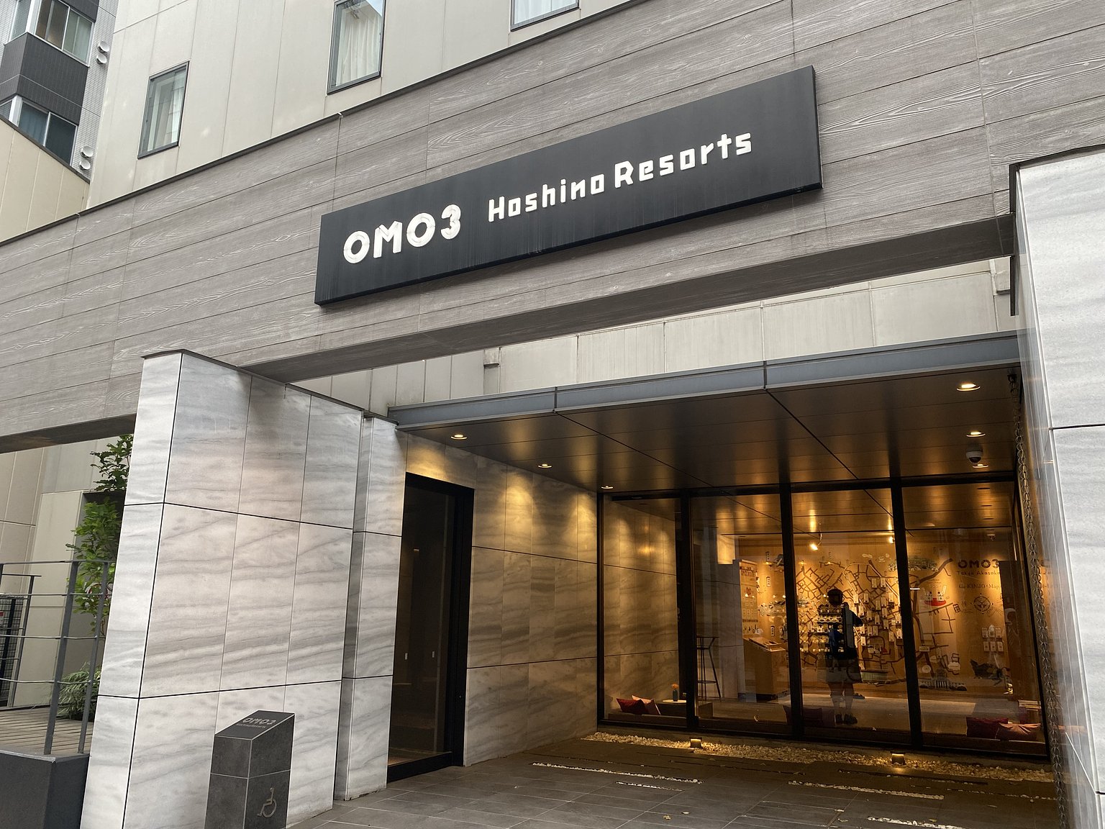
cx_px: 552
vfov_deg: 53.1
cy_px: 414
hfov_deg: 67.3
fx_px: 830
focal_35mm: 26
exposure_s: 1/100
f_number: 1.8
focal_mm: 4.25
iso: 80
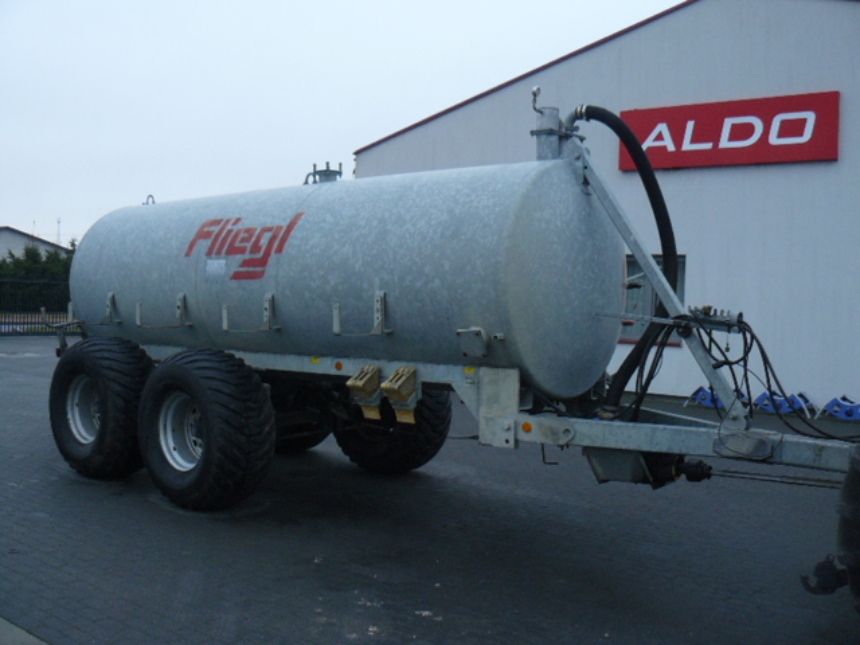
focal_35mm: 36
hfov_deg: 51.4
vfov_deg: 39.7
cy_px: 322
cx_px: 430
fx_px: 894
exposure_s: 1/60
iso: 100
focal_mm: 6
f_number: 2.8
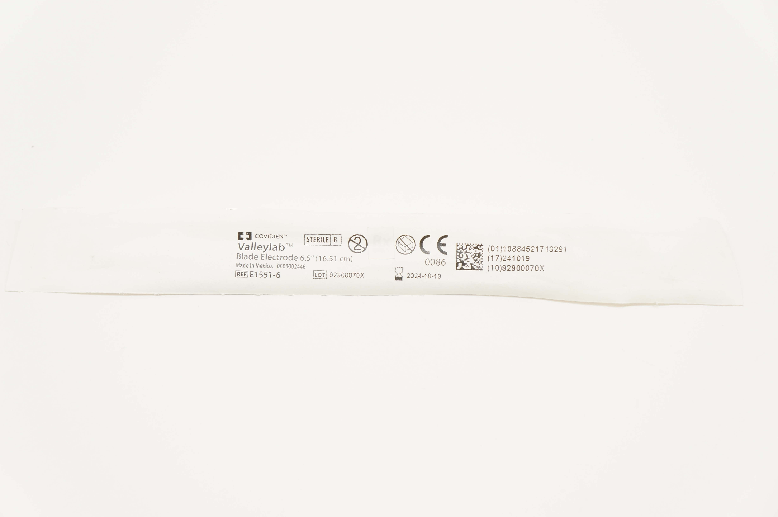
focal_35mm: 51
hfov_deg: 38.9
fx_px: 1101
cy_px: 258
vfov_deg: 26.4
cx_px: 389
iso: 400
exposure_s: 1/50
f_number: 6.3
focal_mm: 34
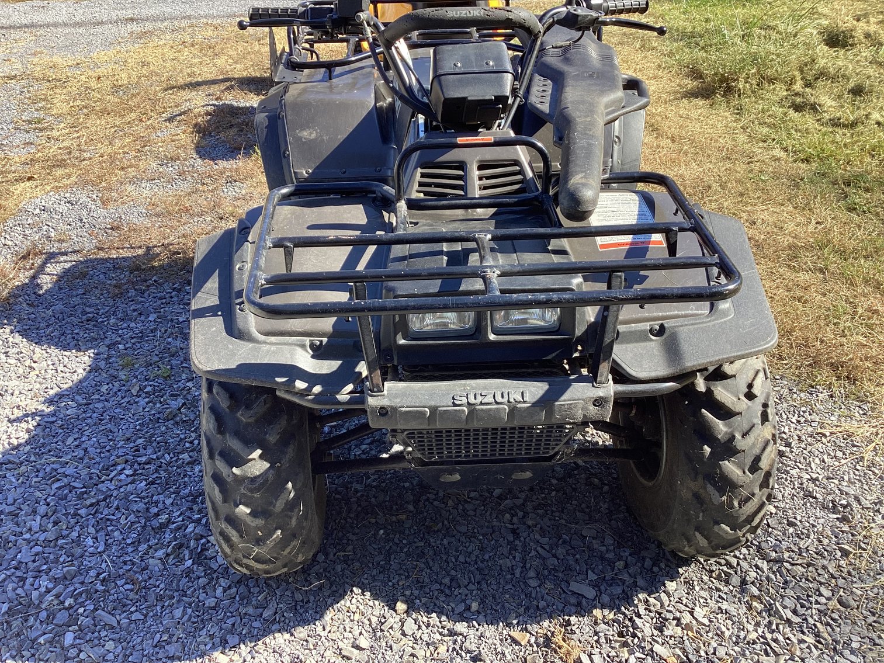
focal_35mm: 31
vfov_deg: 45.4
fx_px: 792
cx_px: 442
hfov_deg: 58.3
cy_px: 332
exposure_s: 1/177
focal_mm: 3.3
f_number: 2.4
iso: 25
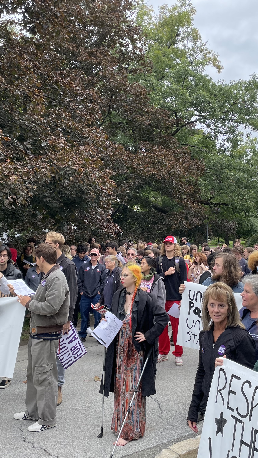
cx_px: 144
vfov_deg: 52.8
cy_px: 230
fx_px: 462
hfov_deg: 31.2
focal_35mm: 38
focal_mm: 4.2
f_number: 1.6
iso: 32
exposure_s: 1/658
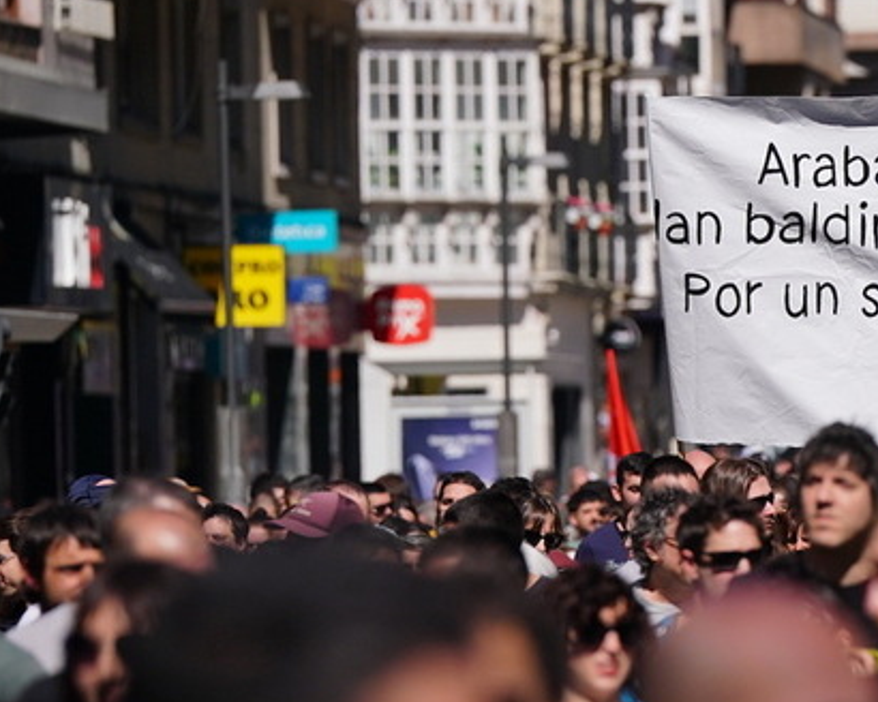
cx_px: 910
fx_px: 11122
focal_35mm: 428
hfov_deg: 4.5
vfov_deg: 3.6
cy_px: 434
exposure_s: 1/10000
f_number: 4
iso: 500
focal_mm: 200
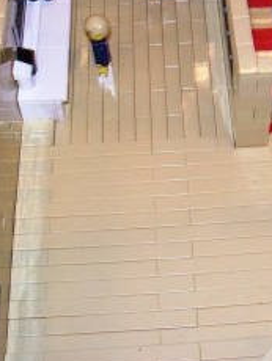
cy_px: 118
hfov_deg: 20.8
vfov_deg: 27.6
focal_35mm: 70
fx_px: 732
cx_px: 212
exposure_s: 1/60
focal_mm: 6
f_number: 2.7
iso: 80
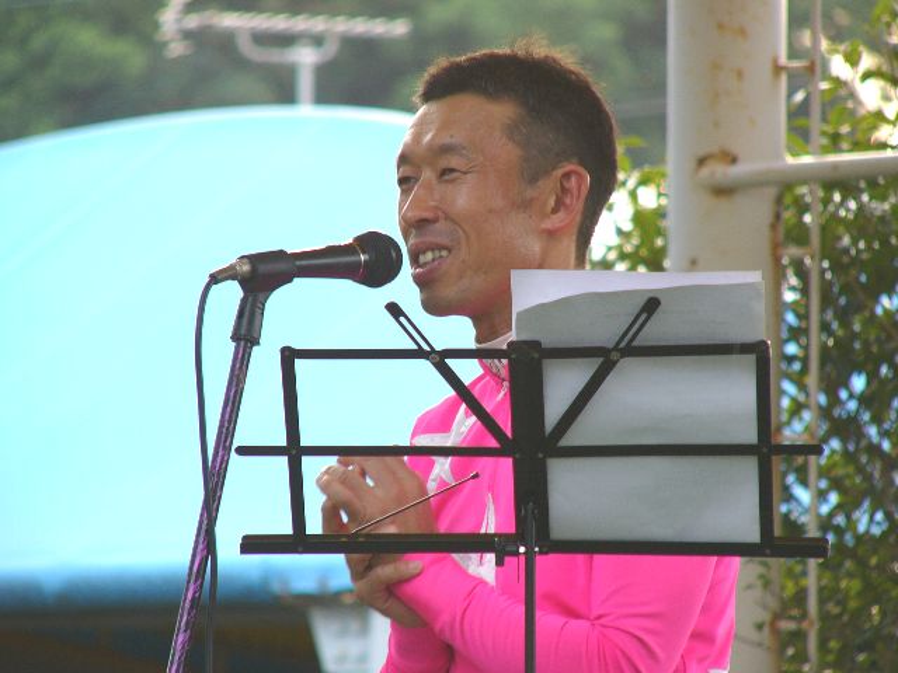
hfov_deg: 5.4
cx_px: 449
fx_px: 9469
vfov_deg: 4.1
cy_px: 336
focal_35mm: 365
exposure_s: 1/60
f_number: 2.8
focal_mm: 60.7
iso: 50
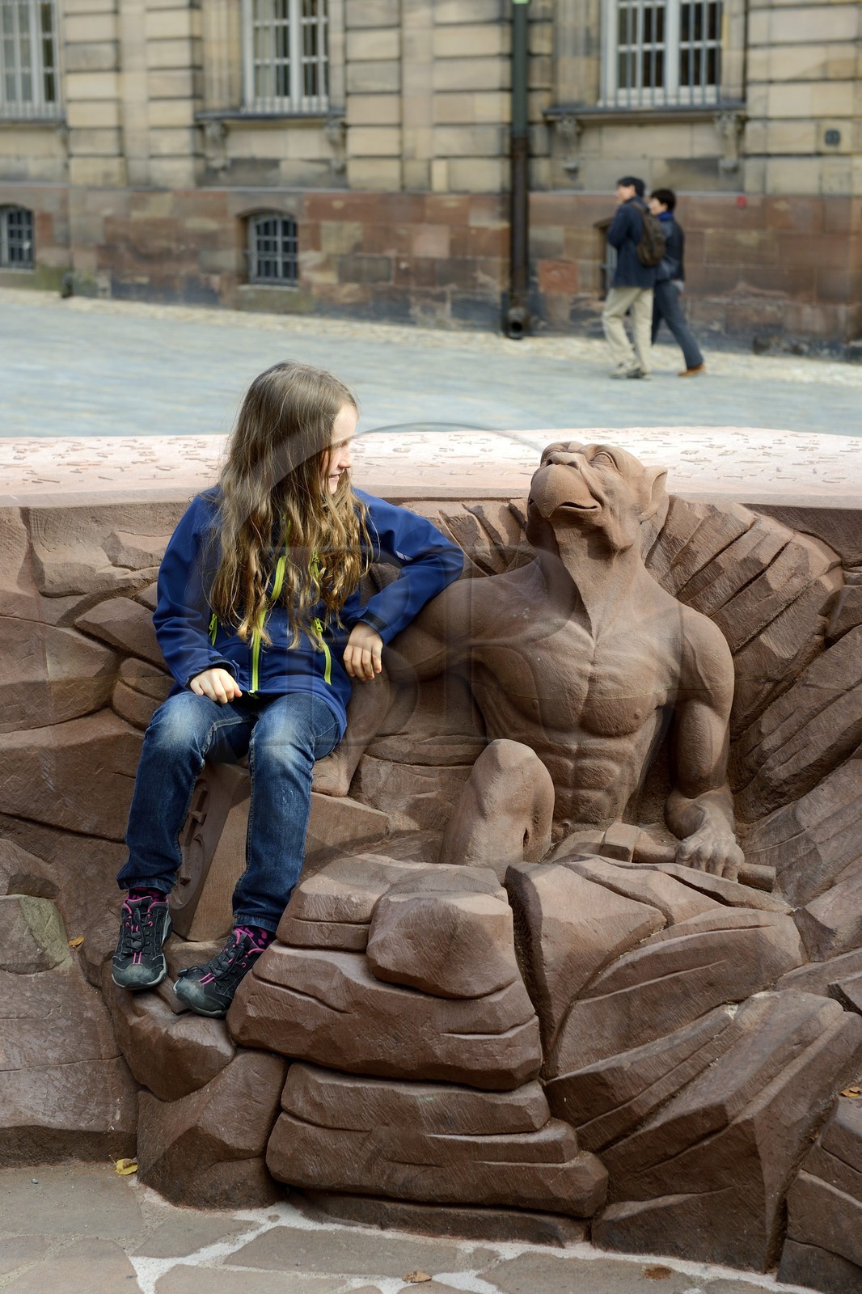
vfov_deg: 32.4
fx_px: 2228
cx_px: 431
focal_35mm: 62
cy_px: 647
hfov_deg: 21.9
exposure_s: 1/200
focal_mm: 62
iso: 200
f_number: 5.6
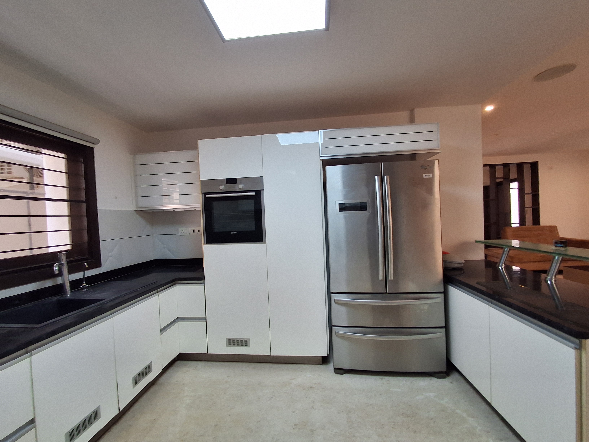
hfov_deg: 94.5
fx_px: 272
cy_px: 221
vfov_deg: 78.1
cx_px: 294
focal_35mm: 16
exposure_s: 1/50
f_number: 2.2
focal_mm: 1.64
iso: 64
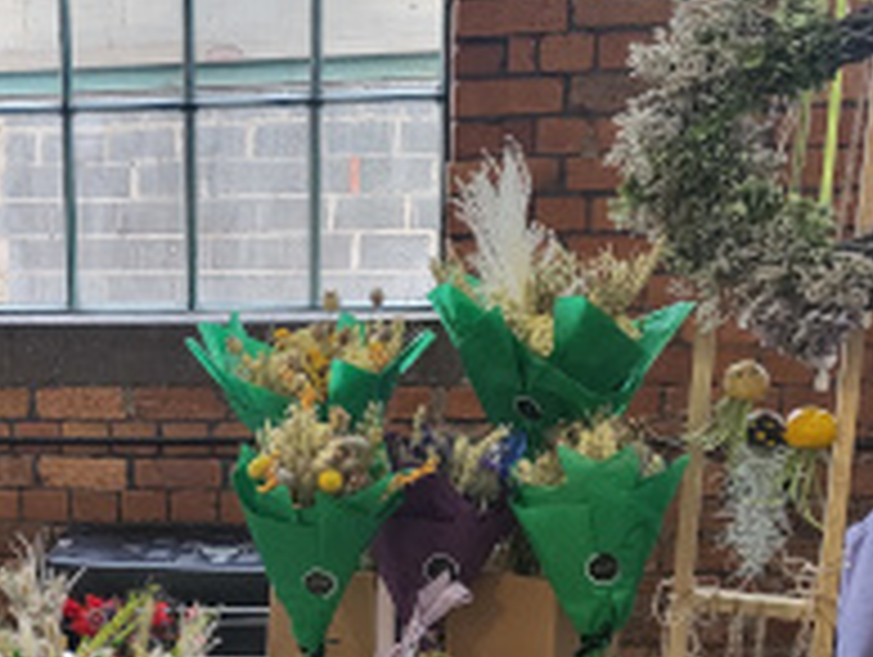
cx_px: 0
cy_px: 538
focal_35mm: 67
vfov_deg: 21.7
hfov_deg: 27.3
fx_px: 1692
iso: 160
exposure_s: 1/100
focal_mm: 4.25
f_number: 1.8
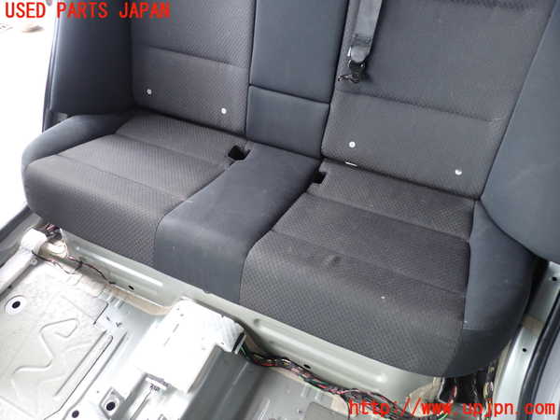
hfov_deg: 69.4
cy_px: 210
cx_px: 280
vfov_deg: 54.9
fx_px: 404
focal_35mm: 25
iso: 200
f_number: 2
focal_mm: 4.5
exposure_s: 1/40
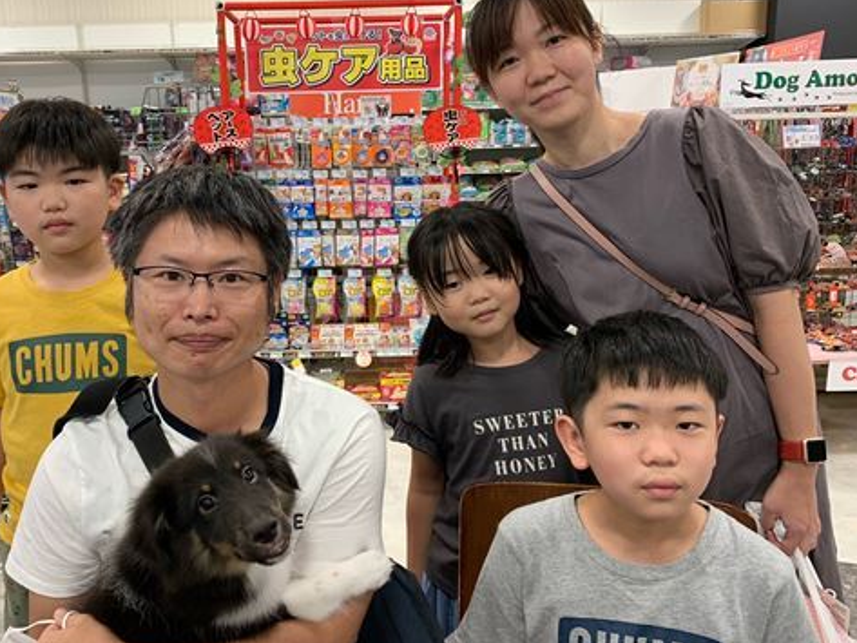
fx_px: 817
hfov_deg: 55.2
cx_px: 379
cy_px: 312
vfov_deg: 43.0
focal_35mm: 33
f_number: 1.8
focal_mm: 4.25
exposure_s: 1/50
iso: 64
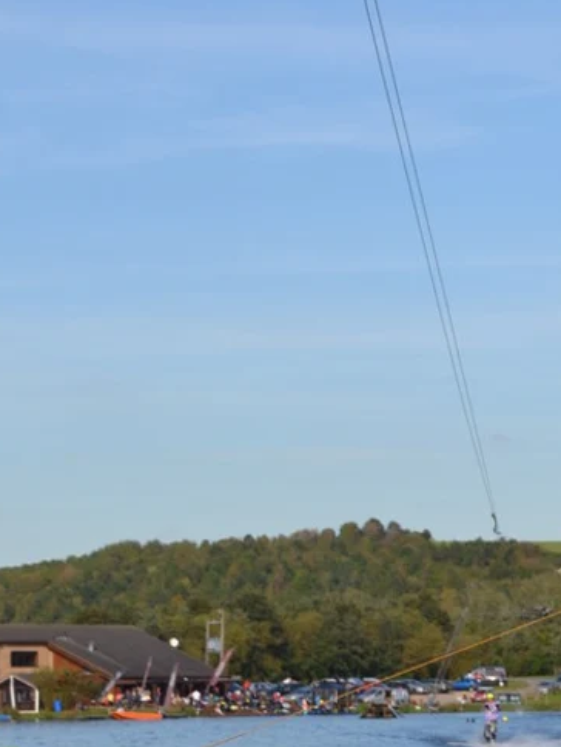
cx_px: 176
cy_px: 471
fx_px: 3607
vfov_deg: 11.8
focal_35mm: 167
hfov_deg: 8.9
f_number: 8
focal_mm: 52
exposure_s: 1/250
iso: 100
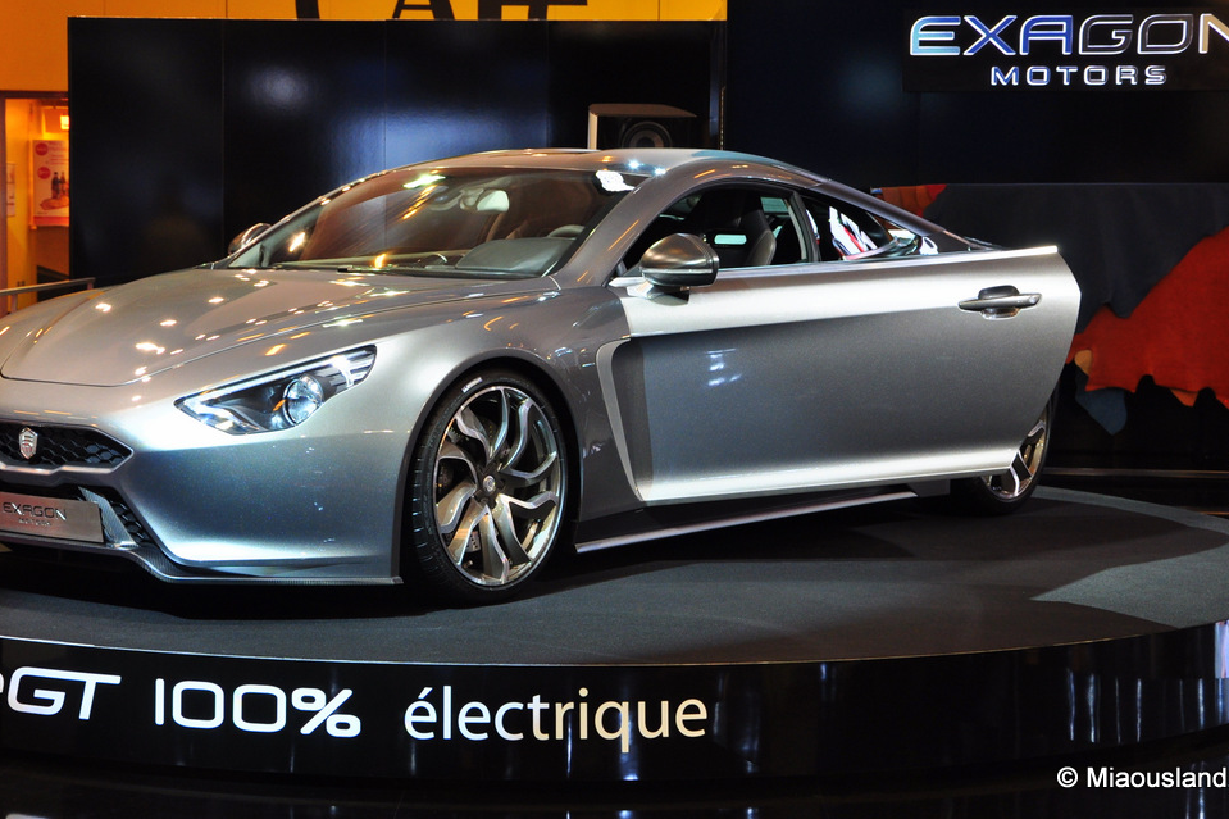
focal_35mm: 75
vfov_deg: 18.2
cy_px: 315
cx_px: 520
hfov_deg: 27.0
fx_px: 2560
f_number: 7.1
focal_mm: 40
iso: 400
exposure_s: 1/25
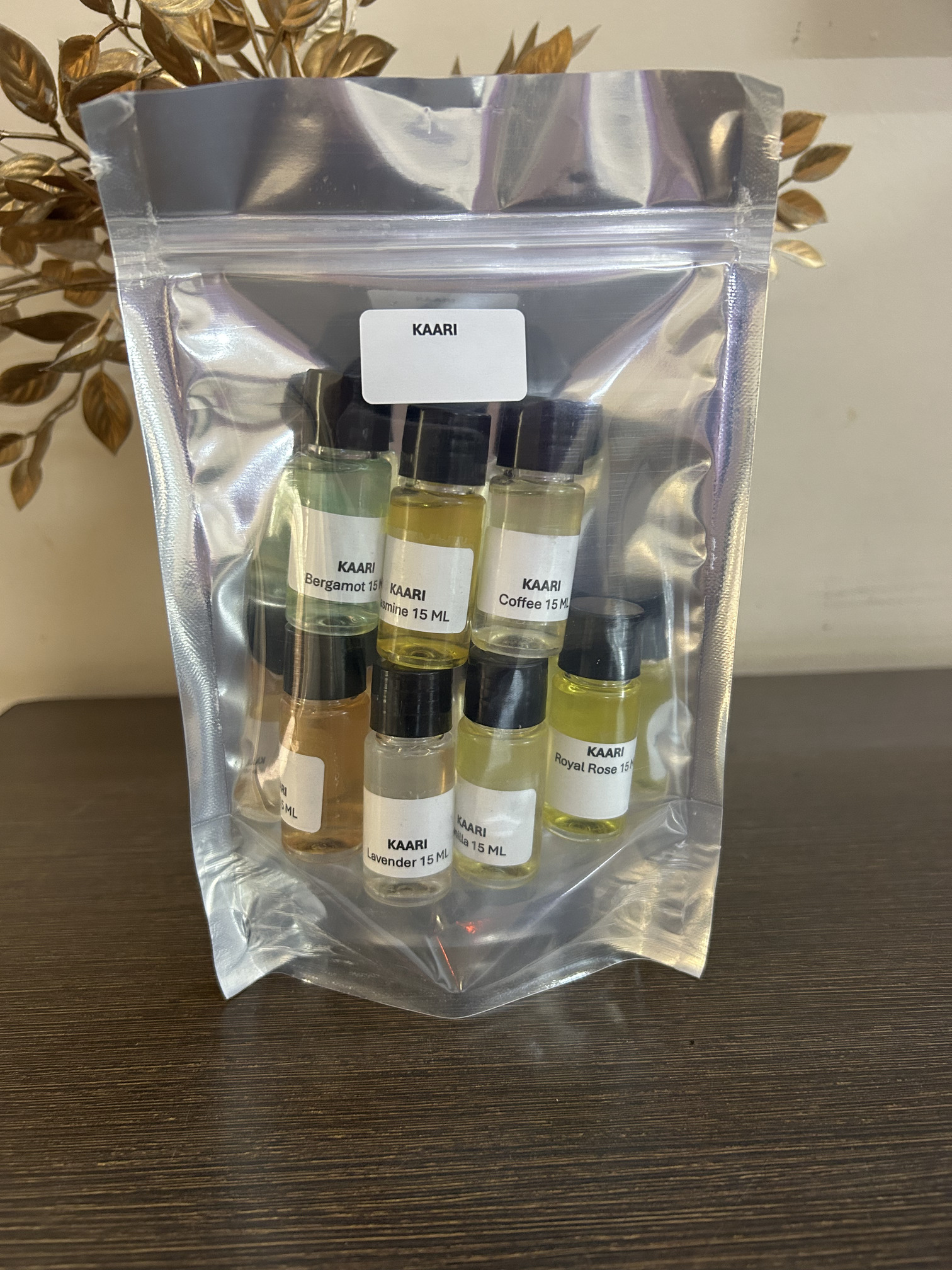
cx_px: 476
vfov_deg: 67.3
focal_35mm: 26
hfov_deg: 53.1
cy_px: 635
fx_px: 953
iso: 400
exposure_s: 1/50
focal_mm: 5.7
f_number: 1.5
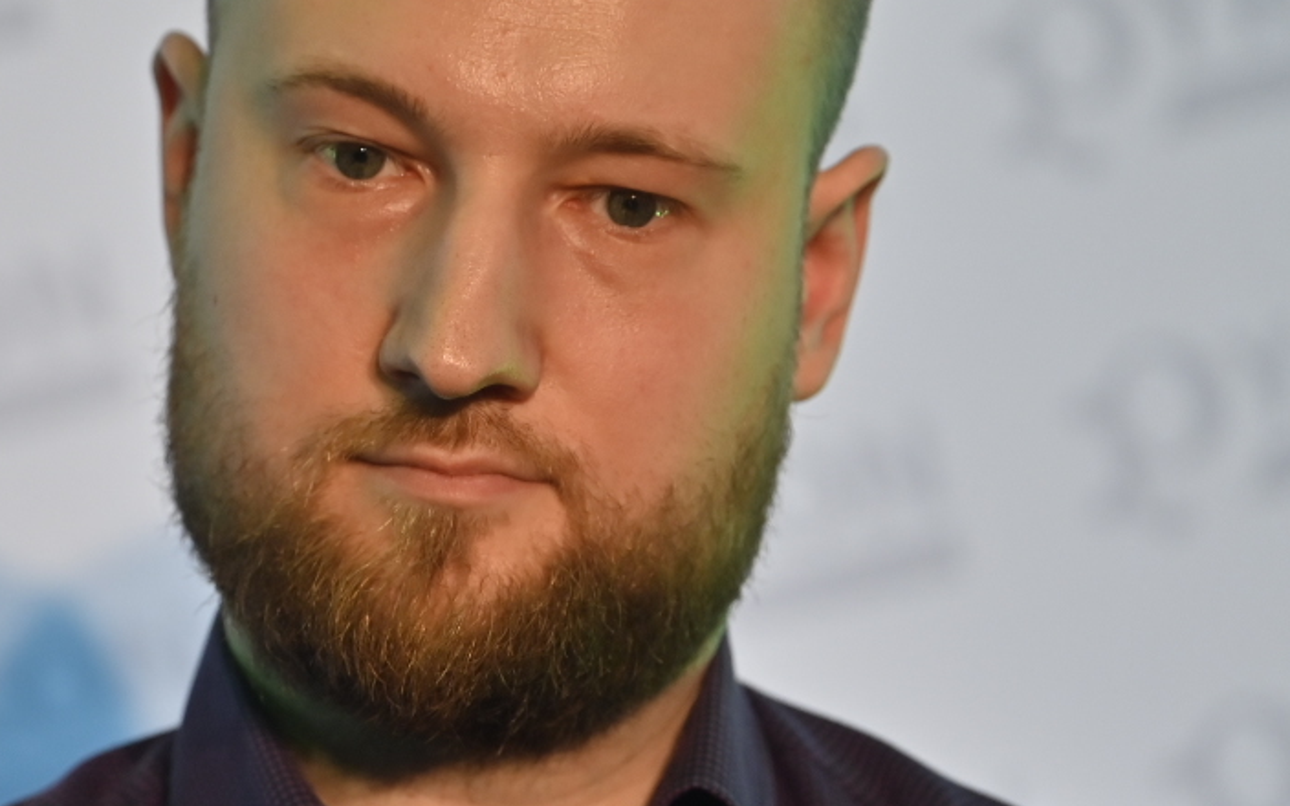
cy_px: 449
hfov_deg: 5.0
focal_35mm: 422
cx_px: 519
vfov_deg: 3.1
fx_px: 14836
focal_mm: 180
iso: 500
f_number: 2.8
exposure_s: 1/400
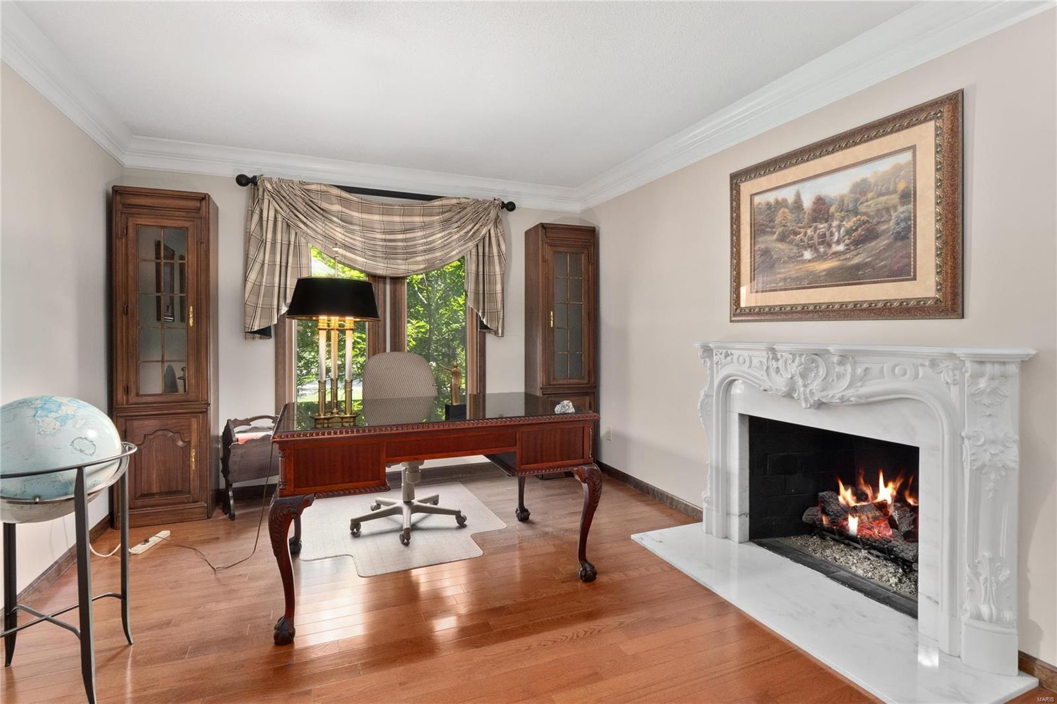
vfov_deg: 67.4
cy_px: 352
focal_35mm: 18
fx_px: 528
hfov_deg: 90.0
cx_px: 528
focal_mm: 9
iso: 400
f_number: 8
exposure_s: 1/1.67
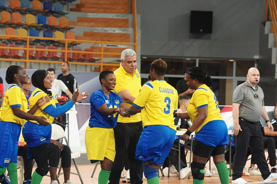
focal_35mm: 150
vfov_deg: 9.1
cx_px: 138
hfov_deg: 13.7
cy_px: 92
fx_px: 1153
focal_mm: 100
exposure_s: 1/640
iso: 2000
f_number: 4
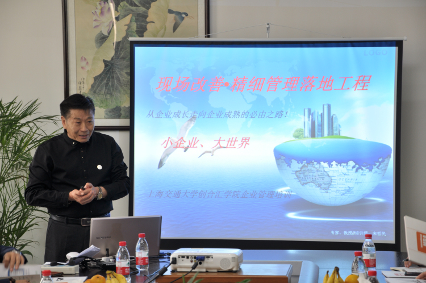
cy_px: 142
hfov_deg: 19.5
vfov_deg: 13.0
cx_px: 213
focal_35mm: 105
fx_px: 1241
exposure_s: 1/10
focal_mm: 70
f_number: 5.3
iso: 200
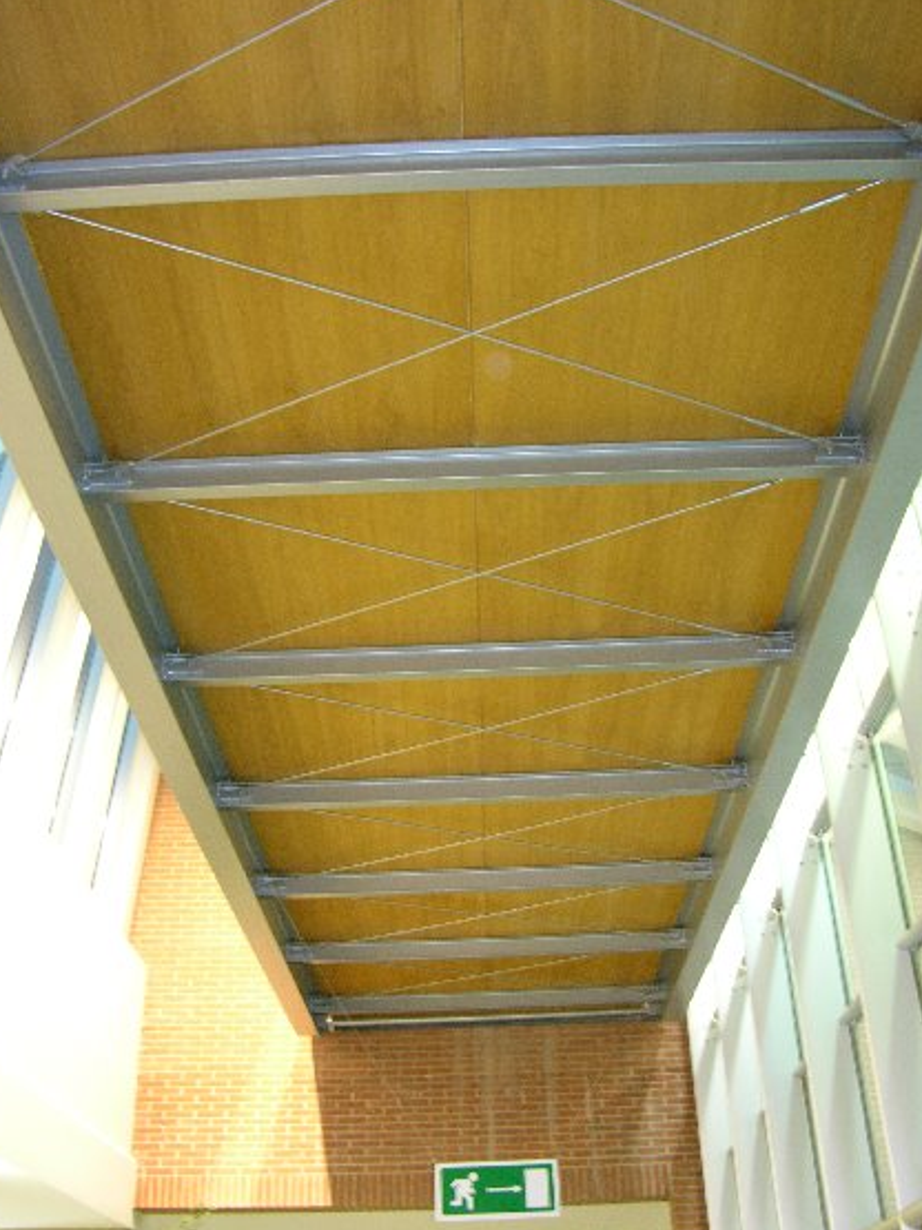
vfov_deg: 50.1
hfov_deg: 38.7
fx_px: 1315
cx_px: 454
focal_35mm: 37
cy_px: 591
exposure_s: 1/1.9
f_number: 2.8
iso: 200
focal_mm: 8.9
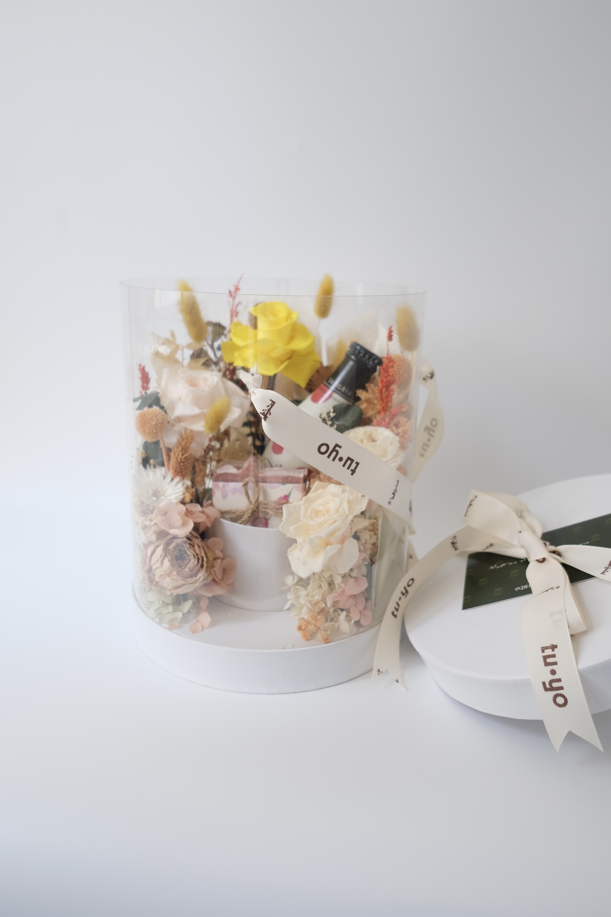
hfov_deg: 53.1
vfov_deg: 73.7
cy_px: 458
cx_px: 306
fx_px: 611
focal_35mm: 24
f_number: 2.8
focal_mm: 16
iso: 160
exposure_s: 1/75
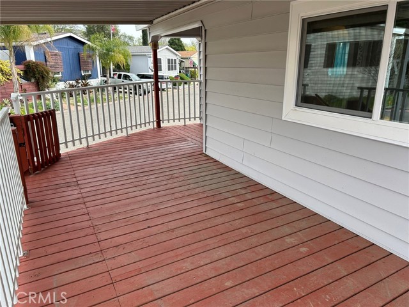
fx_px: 307
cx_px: 204
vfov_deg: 53.1
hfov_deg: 67.3
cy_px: 154
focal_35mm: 26
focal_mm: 5.7
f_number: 1.5
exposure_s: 1/733
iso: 50
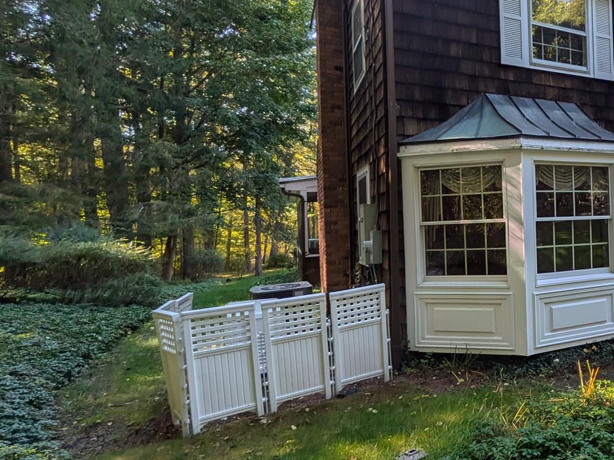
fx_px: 479
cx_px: 569
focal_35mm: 27
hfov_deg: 55.3
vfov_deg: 51.3
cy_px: 217
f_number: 2.2
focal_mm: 1.83
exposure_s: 1/236
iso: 56
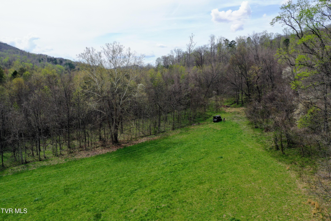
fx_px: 257
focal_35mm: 28
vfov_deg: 46.4
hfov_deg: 65.5
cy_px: 110
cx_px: 166
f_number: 5
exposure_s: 1/240
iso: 100
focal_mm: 10.26
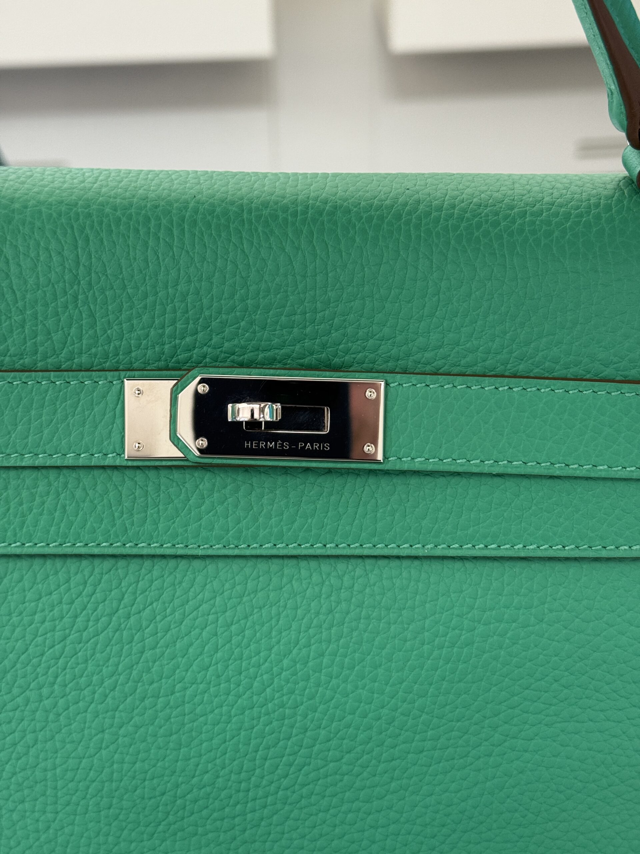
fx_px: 1183
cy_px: 427
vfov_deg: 39.7
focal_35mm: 48
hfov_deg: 30.3
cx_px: 320
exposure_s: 1/50
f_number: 1.78
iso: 100
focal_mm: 6.76
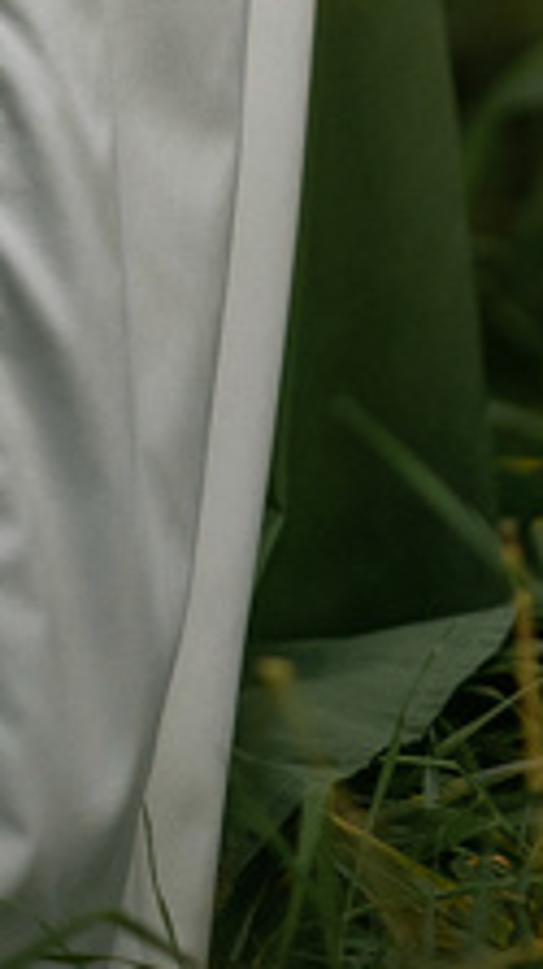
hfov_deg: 1.8
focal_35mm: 691
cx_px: -258
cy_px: -1955
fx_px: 17734
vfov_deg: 3.1
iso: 100
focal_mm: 105
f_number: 1.4
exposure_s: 1/800
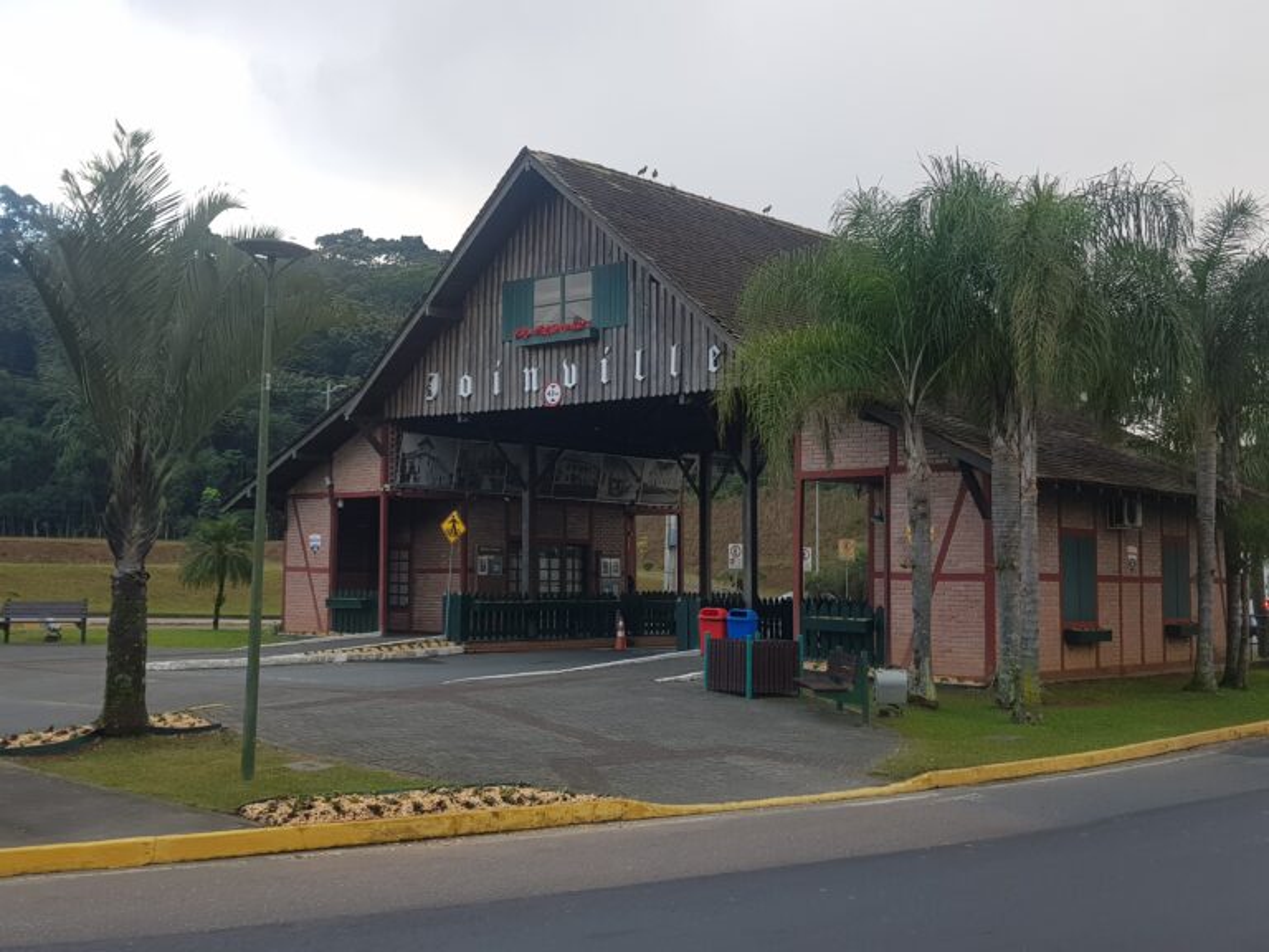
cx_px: 634
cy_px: 476
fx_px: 953
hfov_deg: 67.3
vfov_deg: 53.1
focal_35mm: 26
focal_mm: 4.2
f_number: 1.7
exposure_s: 1/281
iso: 40
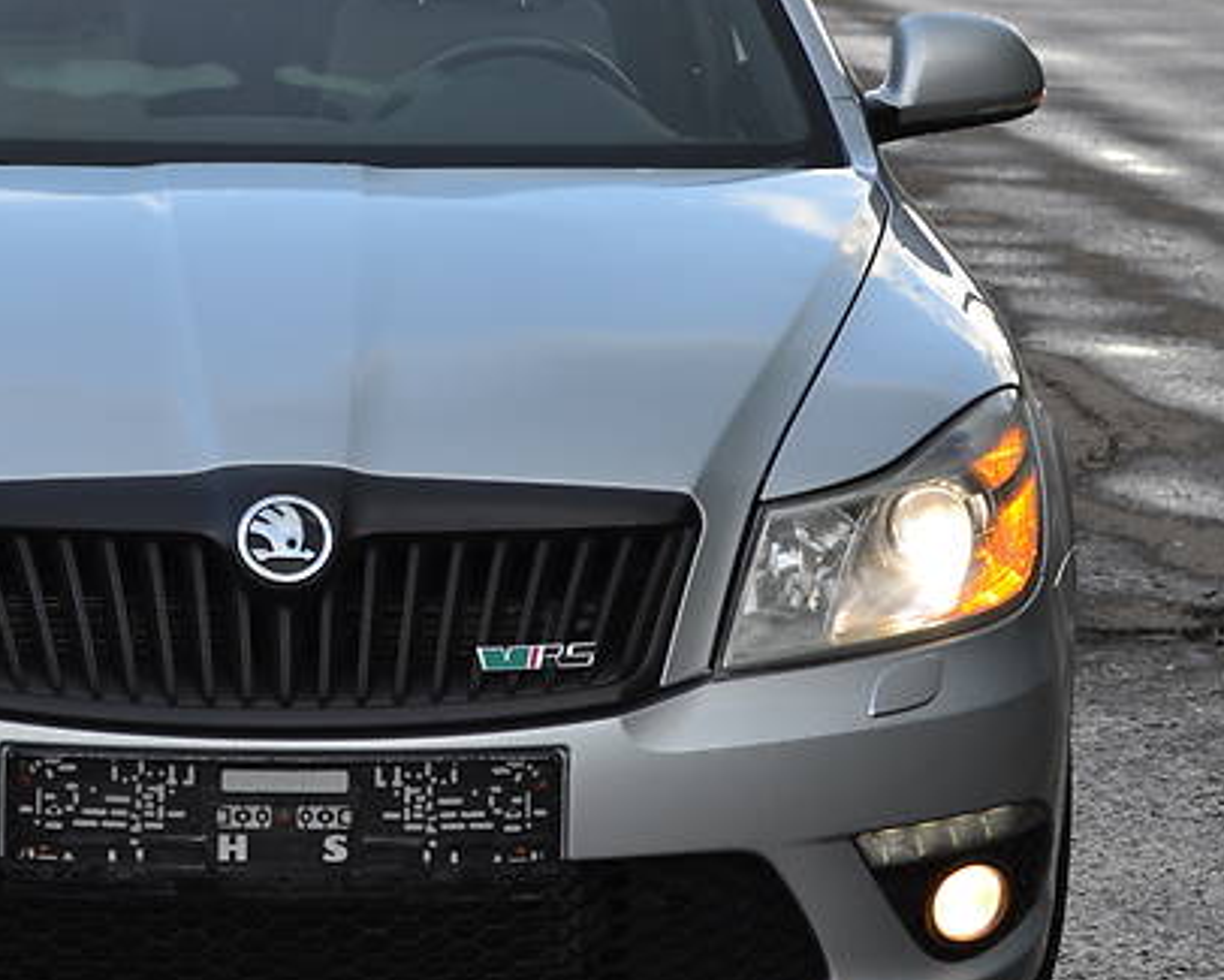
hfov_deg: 15.7
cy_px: 454
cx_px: 274
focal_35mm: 122
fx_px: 4421
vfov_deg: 12.6
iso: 125
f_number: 5.6
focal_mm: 44
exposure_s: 1/125
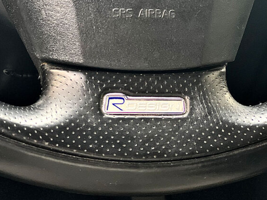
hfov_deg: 17.9
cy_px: 75
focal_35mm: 110
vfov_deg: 13.4
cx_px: 132
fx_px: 848
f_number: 2.8
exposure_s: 1/40
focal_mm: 9
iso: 200
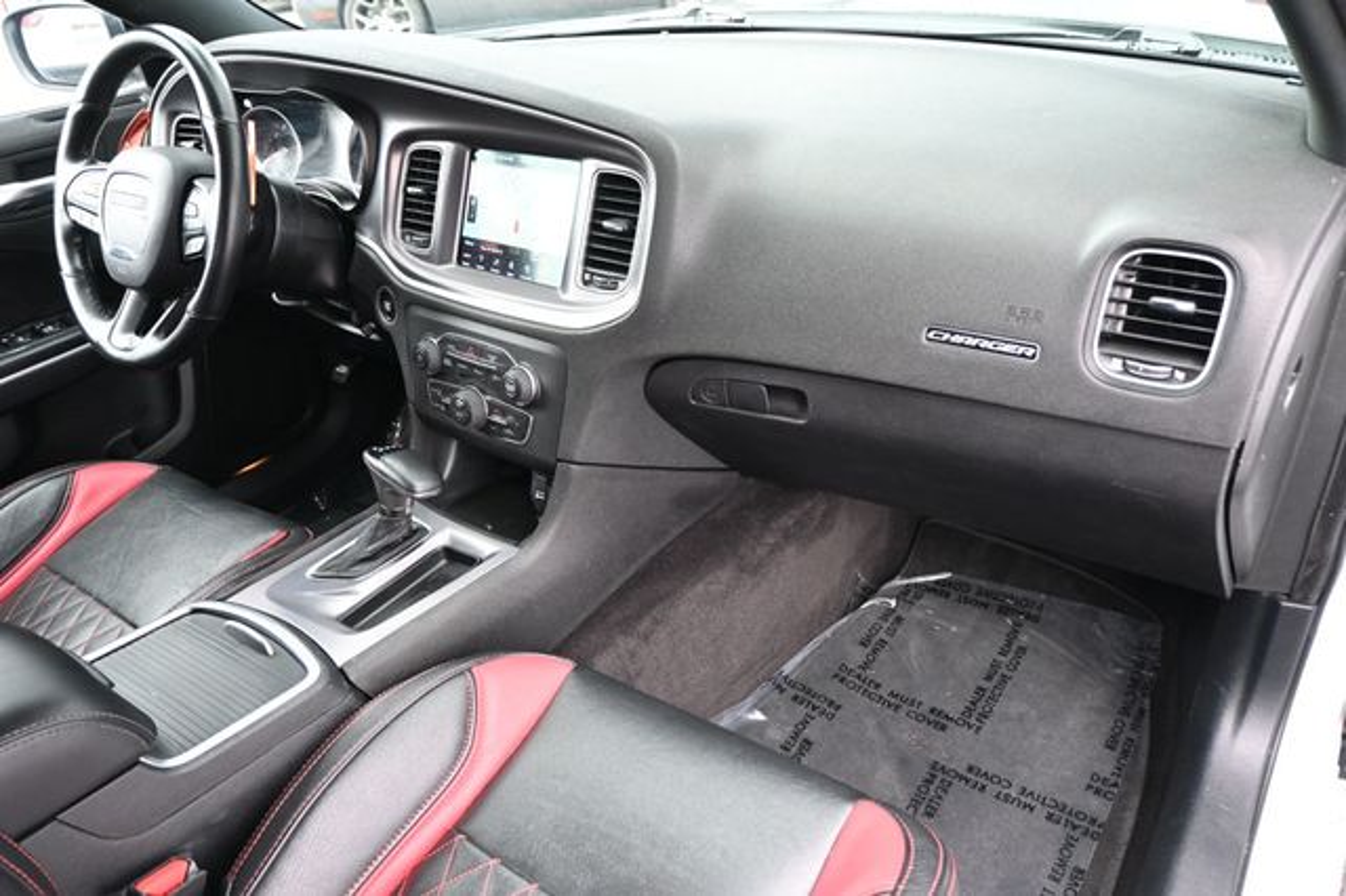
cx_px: 673
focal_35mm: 27
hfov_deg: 67.4
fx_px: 1009
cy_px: 448
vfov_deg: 47.9
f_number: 3.5
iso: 900
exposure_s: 1/125
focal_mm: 18
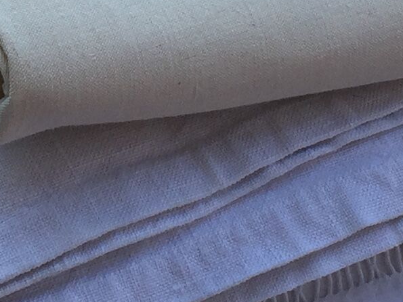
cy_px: -155
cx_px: 163
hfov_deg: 12.4
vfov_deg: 9.1
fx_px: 1851
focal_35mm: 159
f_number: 2.2
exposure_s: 1/628
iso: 32
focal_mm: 4.15
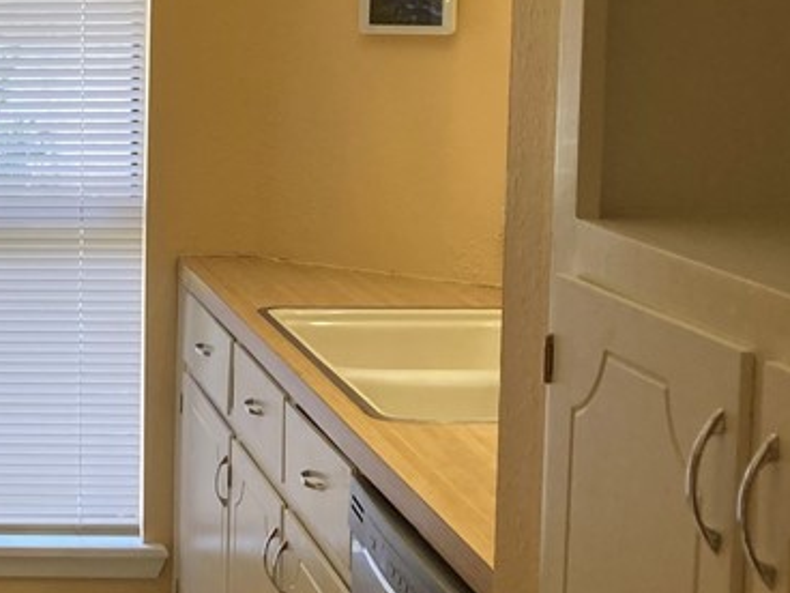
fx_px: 1780
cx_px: -131
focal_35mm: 78
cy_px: 249
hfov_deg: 23.1
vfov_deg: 18.9
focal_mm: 3.99
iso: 80
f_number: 1.8
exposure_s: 1/60
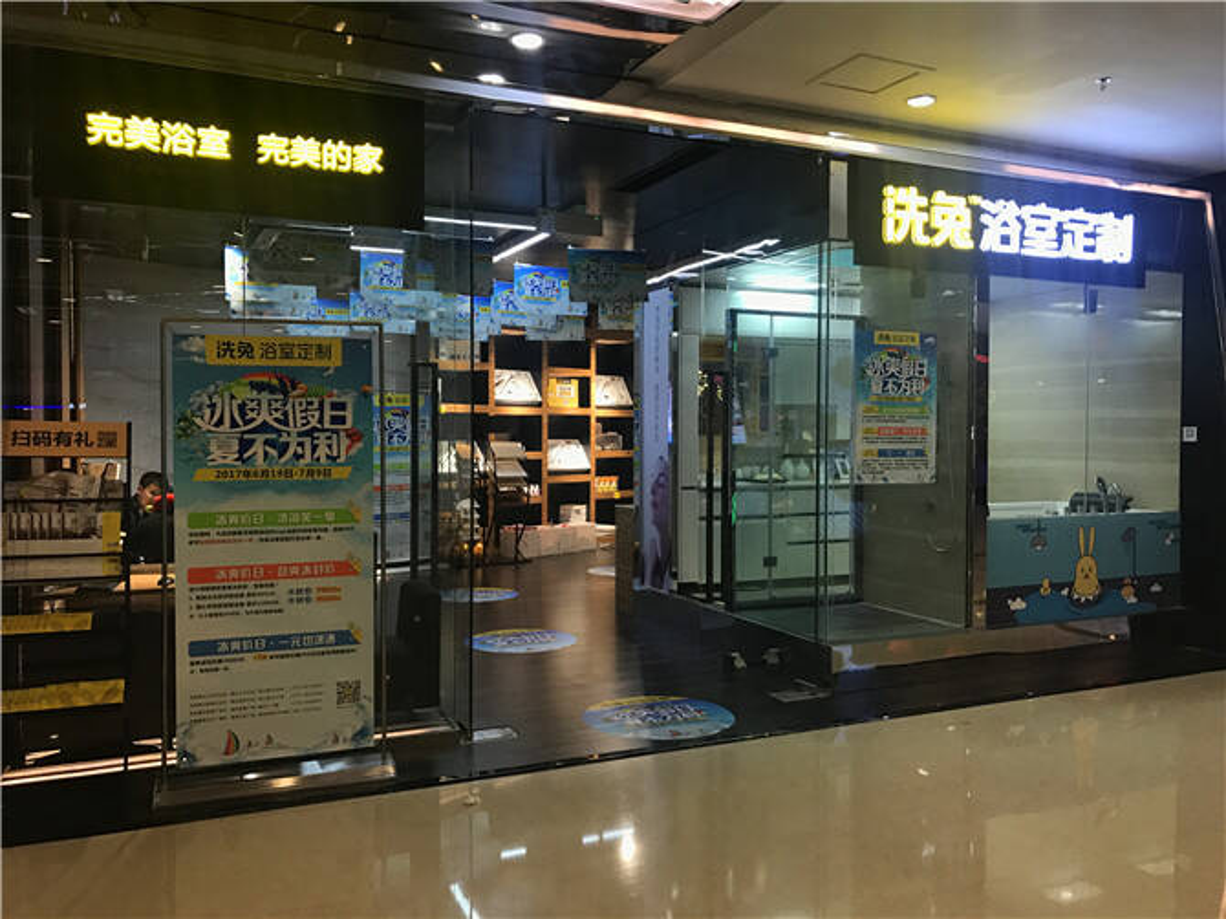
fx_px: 991
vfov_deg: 49.7
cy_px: 460
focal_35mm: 28
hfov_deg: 63.5
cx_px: 613
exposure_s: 1/33
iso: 20
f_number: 1.8
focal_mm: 3.99
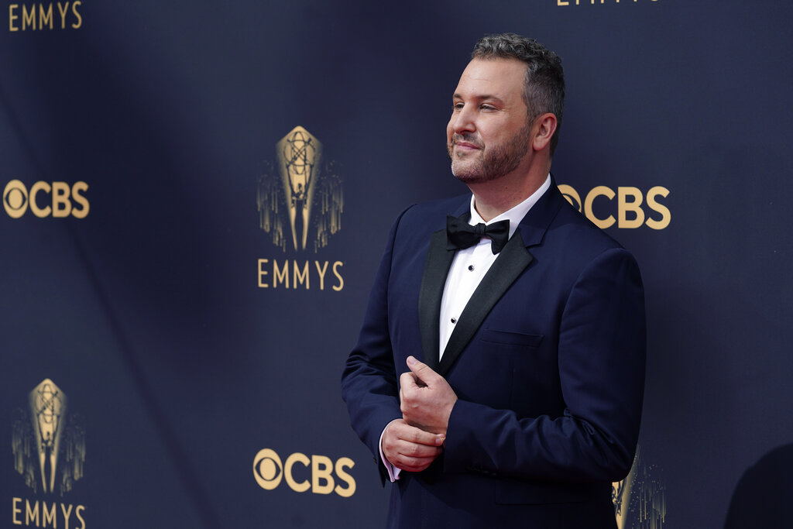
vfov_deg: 11.9
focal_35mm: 115
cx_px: 396
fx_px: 2533
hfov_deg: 17.8
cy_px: 264
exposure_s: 1/500
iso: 160
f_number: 5
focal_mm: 115
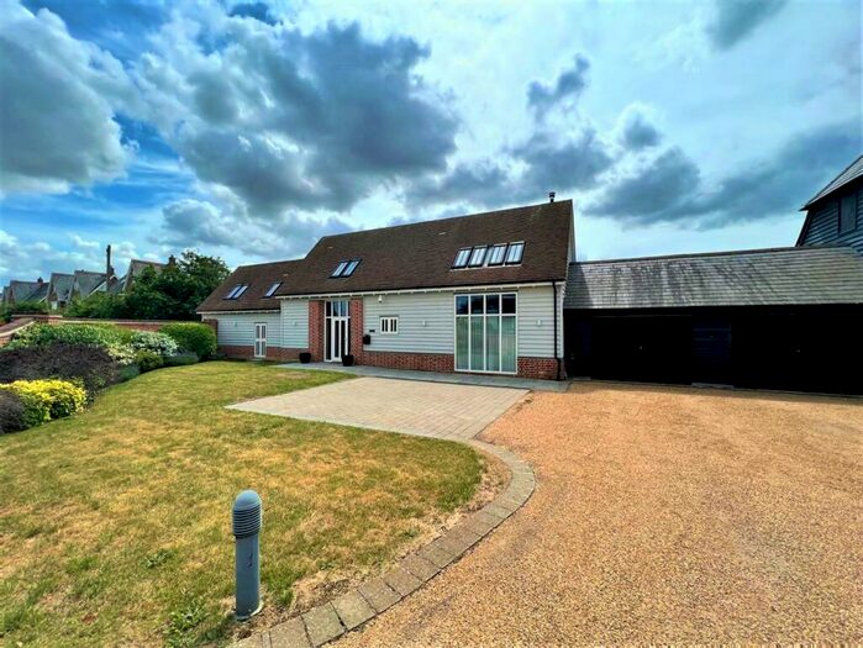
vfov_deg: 90.0
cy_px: 324
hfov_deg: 106.2
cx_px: 432
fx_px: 324
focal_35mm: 13
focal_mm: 1.57
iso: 32
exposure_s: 1/1468
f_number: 1.8
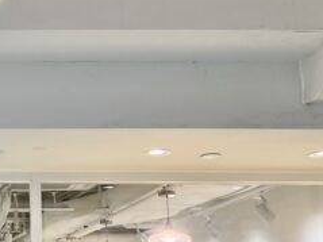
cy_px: 180
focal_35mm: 70
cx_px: -62
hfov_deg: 25.1
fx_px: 653
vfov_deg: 20.8
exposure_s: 1/100
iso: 80
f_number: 1.5
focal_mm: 5.7
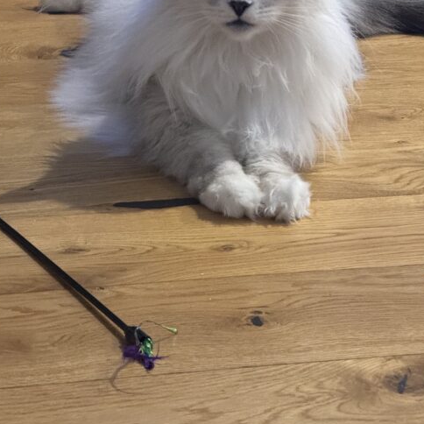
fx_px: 1996
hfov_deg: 12.1
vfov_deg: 12.0
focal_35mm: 144
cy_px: 14
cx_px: 295
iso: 1250
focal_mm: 9
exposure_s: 1/25
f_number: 2.8
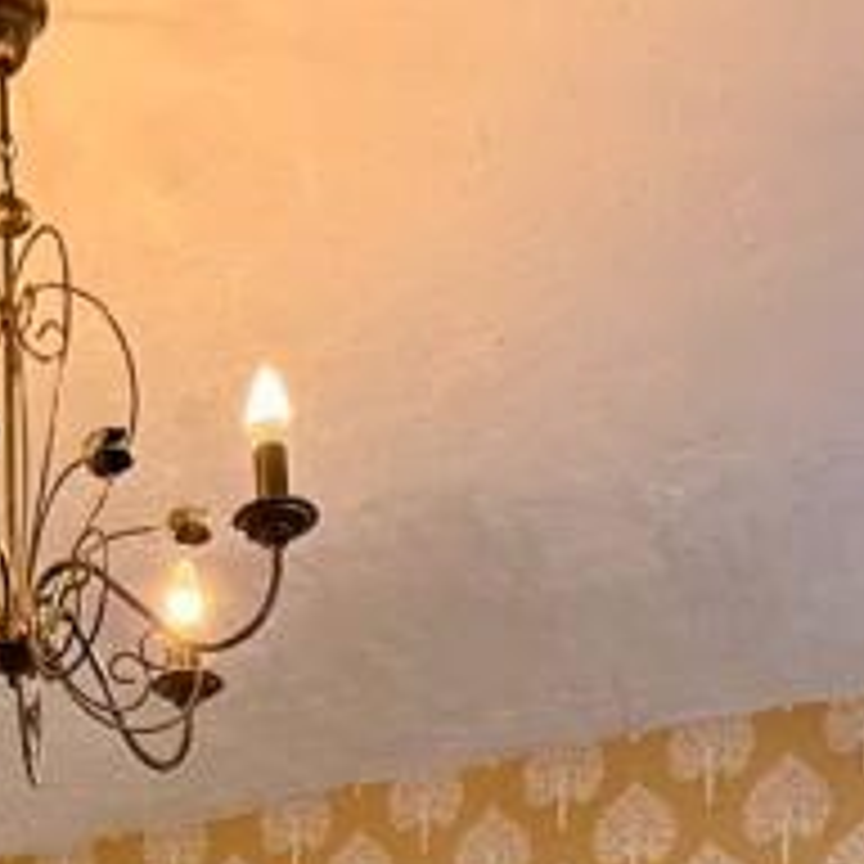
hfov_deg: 25.2
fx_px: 1864
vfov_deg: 18.7
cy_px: 1647
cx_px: 72
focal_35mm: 66
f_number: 2.2
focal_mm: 2.22
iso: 250
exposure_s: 1/100
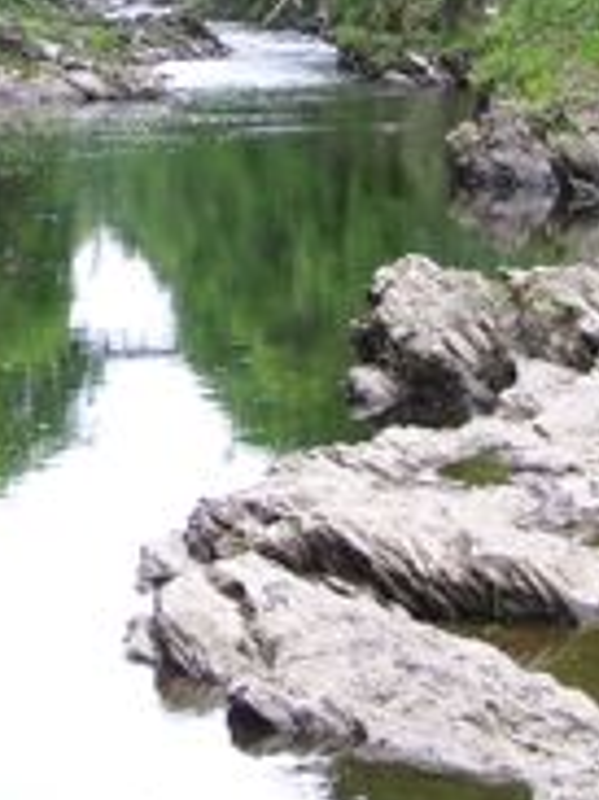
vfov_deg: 12.2
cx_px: 162
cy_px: 48
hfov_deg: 9.2
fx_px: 3719
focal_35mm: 161
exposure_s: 1/125
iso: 80
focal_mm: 7.6
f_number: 3
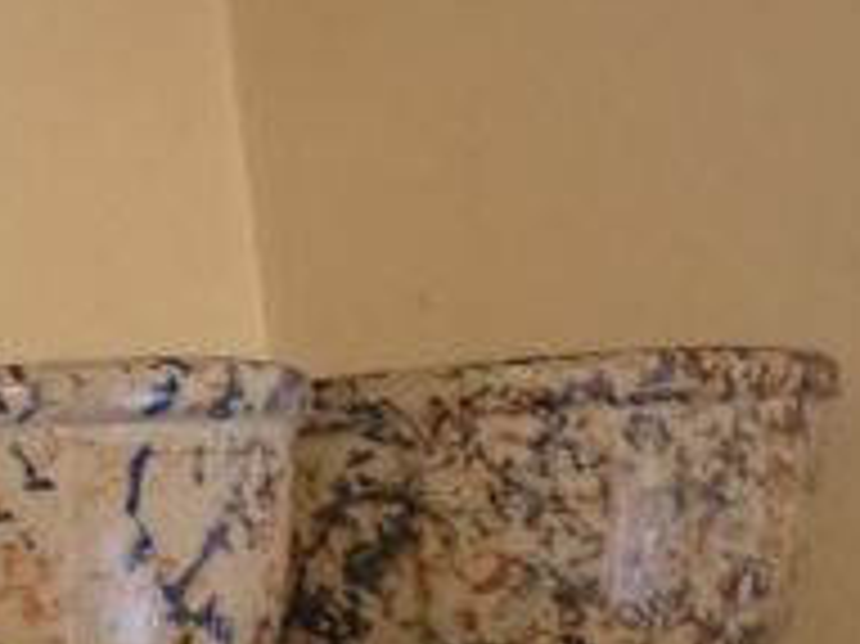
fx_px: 3302
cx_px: 11
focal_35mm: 133
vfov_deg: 11.1
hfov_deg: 14.6
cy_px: 383
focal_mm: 6.83
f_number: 2.7
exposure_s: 1/40
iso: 1600
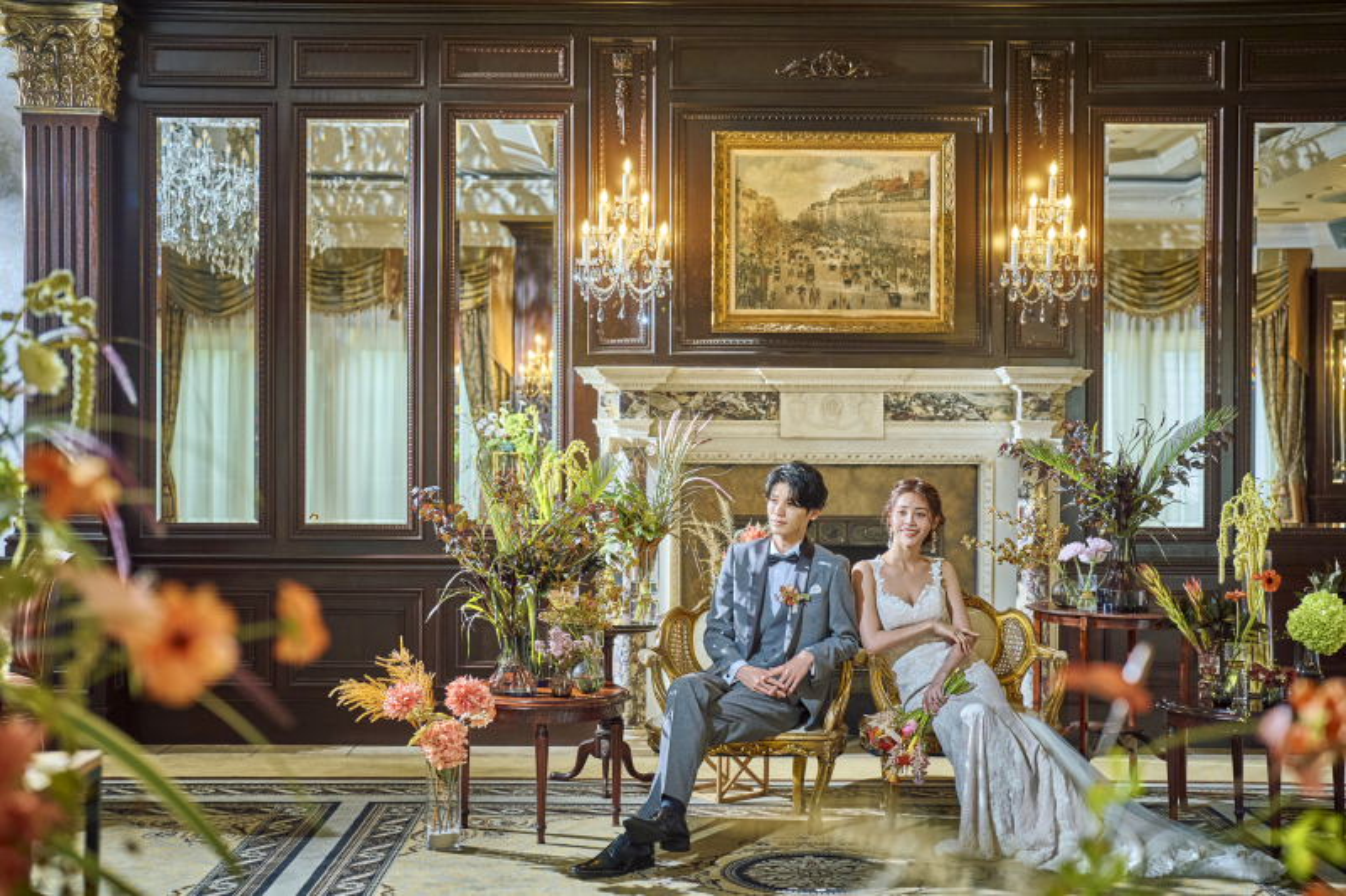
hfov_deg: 39.6
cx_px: 673
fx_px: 1869
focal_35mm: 50
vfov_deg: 27.0
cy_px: 448
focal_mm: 50
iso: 800
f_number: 2.8
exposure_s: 1/50
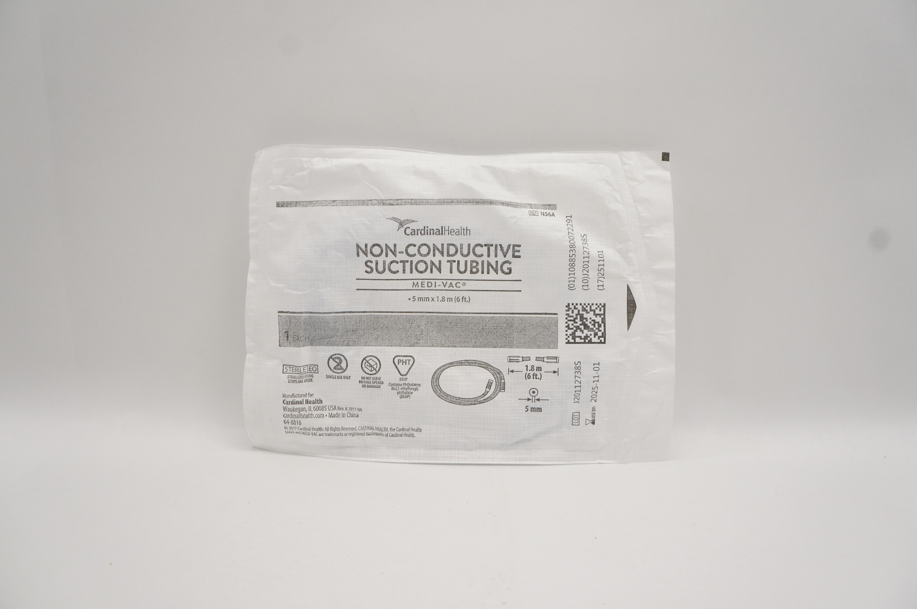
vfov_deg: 47.8
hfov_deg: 67.4
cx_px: 458
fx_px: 687
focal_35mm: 27
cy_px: 304
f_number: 6.3
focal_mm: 18
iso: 800
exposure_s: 1/200
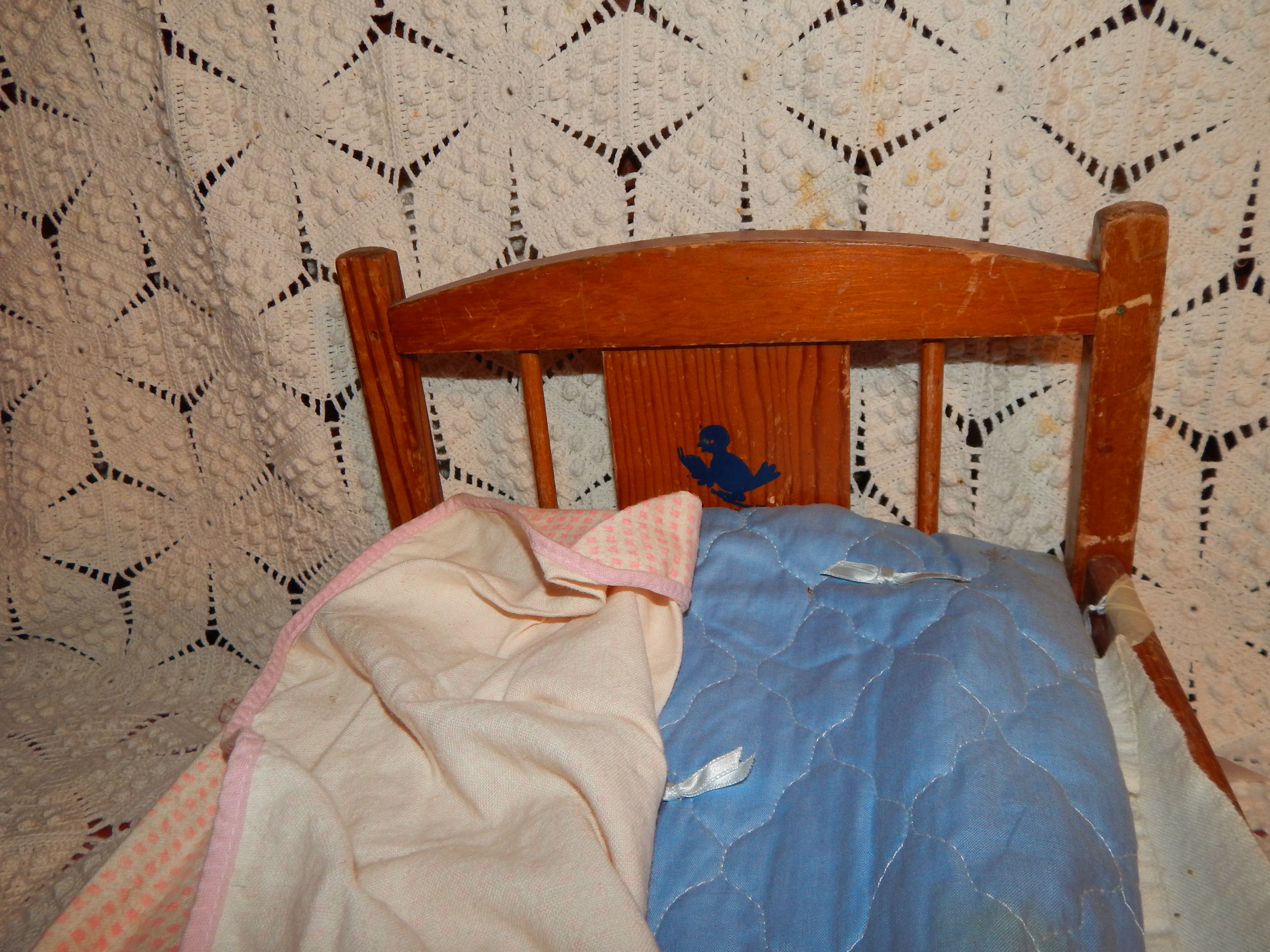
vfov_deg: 54.9
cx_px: 635
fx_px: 917
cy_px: 476
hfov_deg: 69.4
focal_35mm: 25
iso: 200
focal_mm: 4.5
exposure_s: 1/30
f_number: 3.1
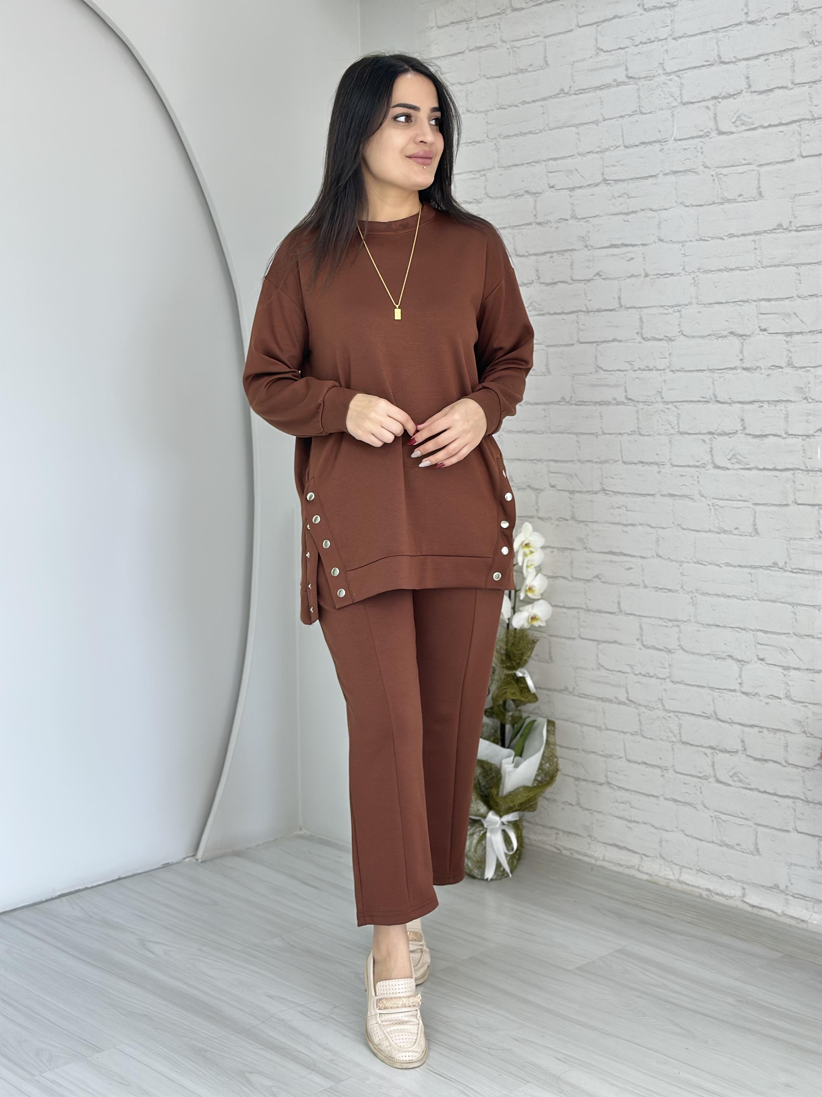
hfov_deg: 30.3
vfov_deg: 39.7
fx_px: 1520
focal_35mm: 48
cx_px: 411
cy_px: 548
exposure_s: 1/100
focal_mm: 6.86
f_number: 1.78
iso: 80
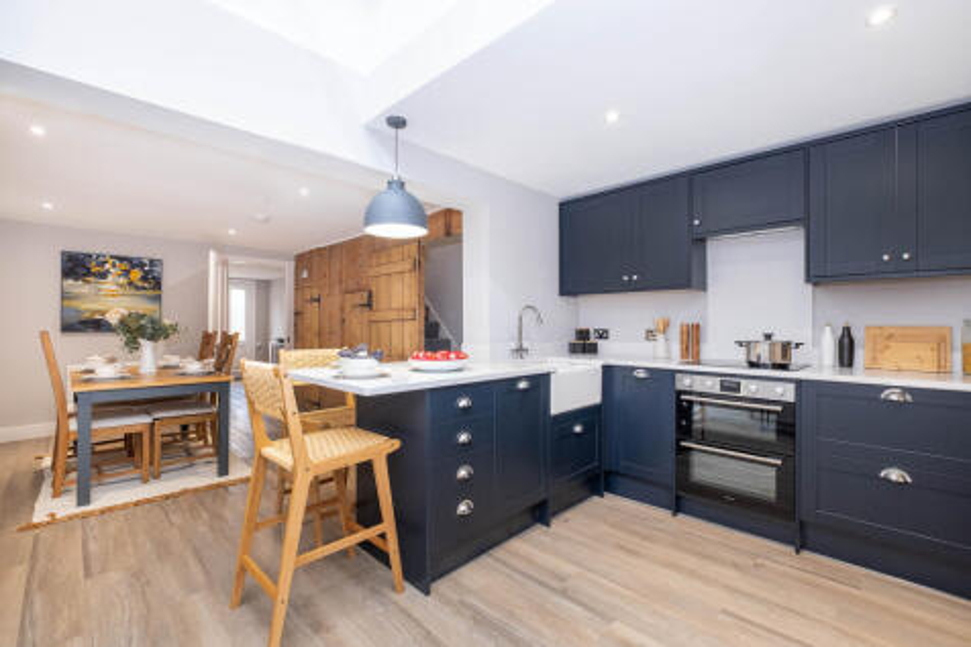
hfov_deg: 100.4
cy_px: 324
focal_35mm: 15
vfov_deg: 77.3
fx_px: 404
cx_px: 486
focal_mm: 10
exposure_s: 1/15
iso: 500
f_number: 5.6
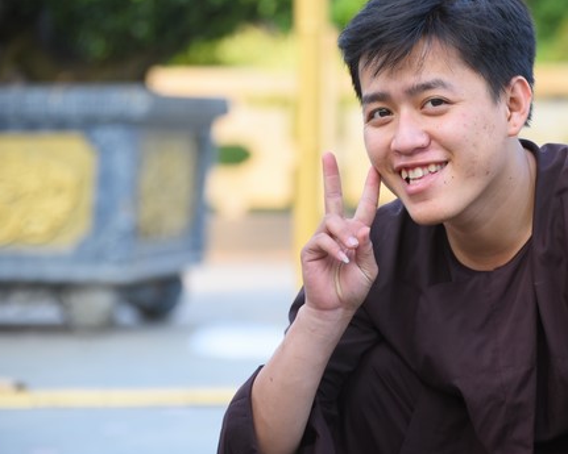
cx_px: 407
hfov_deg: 10.1
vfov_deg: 8.1
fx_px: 3212
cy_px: 178
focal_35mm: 191
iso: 400
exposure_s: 1/200
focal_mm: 135
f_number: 4.8
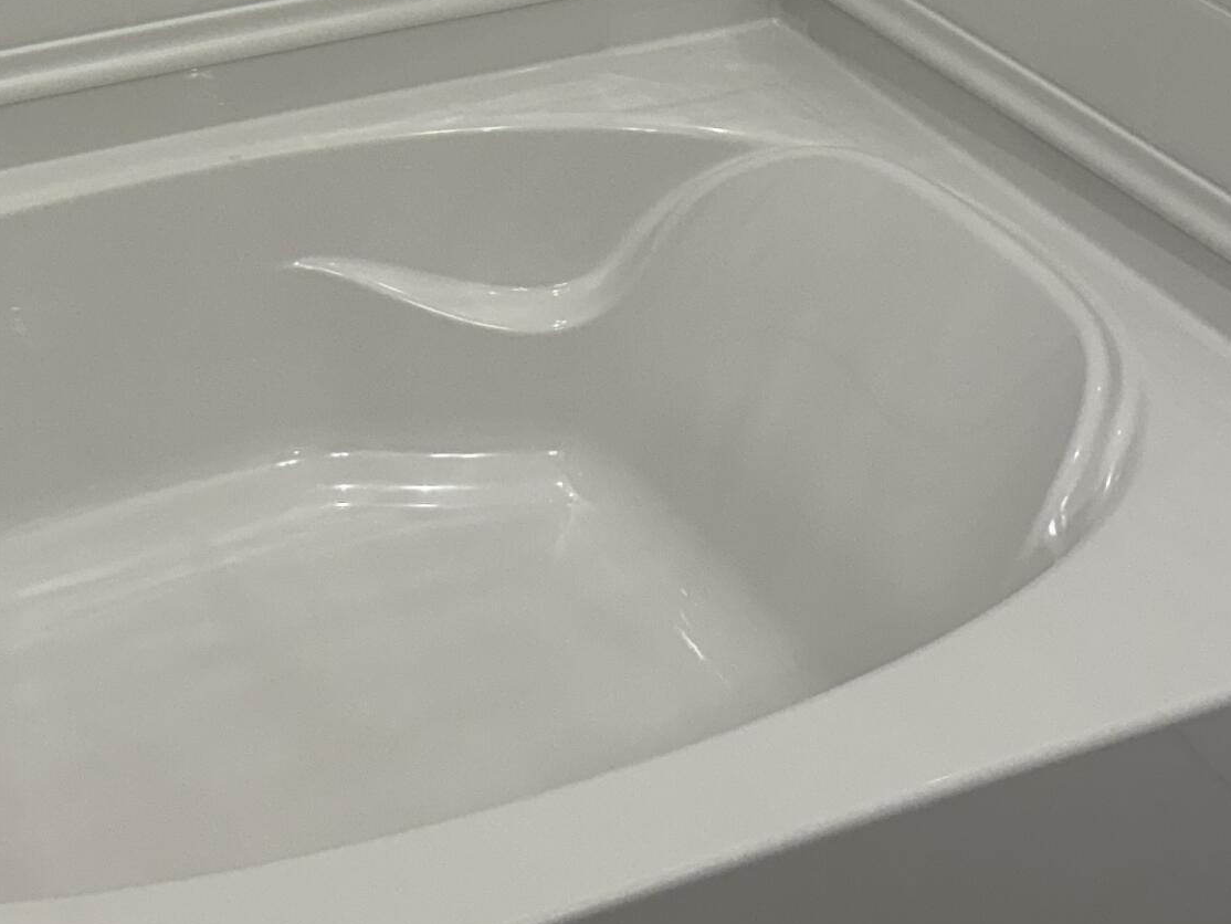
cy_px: -259
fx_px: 2490
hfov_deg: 27.4
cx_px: 328
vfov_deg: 19.5
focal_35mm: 70
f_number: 1.6
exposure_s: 1/120
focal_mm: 5.96
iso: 80
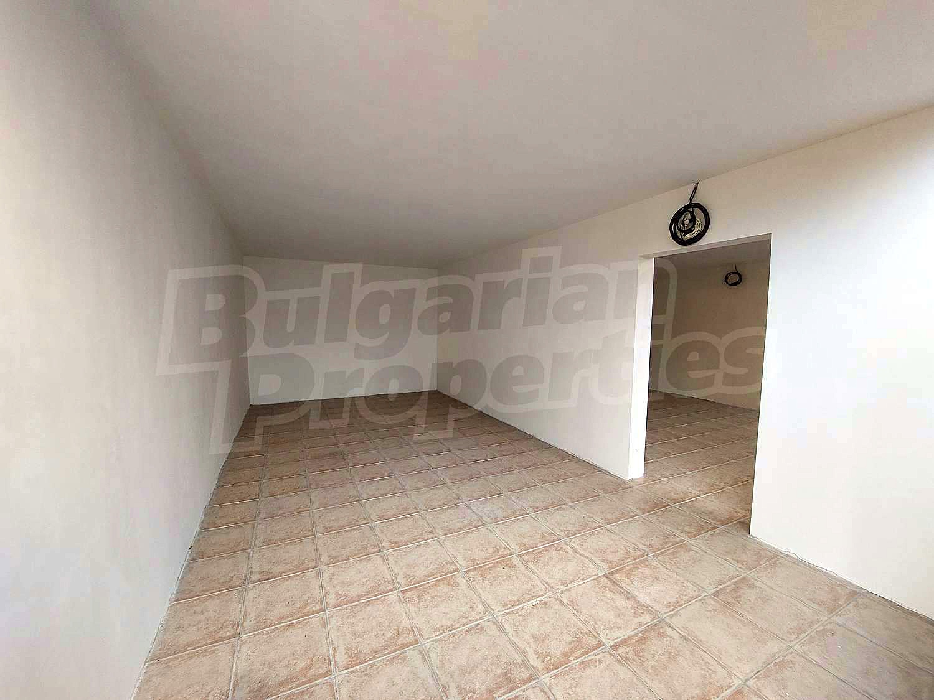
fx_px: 351
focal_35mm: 13
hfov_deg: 106.2
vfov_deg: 89.9
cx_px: 467
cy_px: 350
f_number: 2.2
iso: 100
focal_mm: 1.74
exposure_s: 1/50
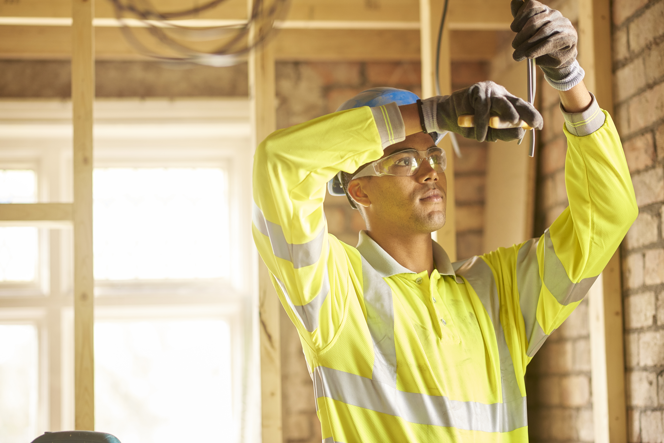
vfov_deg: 16.1
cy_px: 222
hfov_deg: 23.9
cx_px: 332
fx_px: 1568
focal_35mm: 85
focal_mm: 85
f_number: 2.5
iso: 1000
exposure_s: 1/200
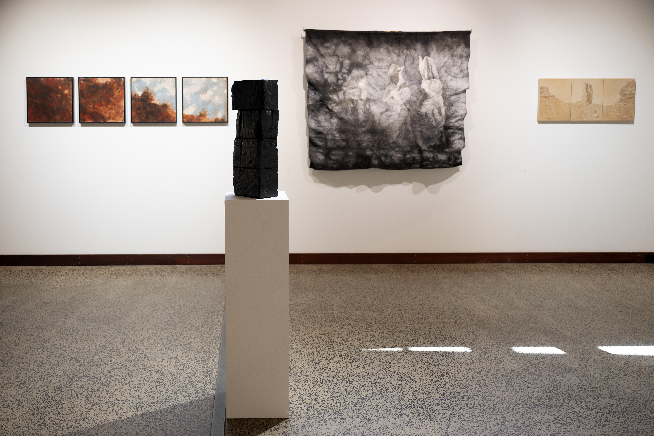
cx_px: 327
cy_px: 218
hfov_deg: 54.4
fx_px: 636
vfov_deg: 37.9
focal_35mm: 35
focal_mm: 35
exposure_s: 1/30
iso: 200
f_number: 2.8
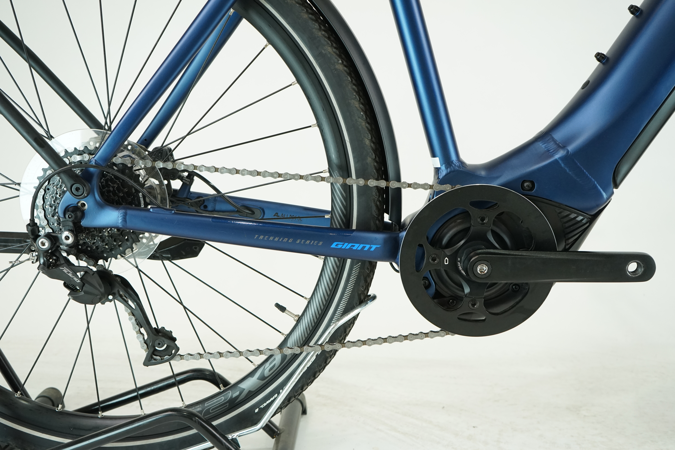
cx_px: 338
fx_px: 694
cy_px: 225
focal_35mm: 37
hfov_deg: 51.9
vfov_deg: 35.9
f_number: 5.6
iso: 1600
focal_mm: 37
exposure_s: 1/200
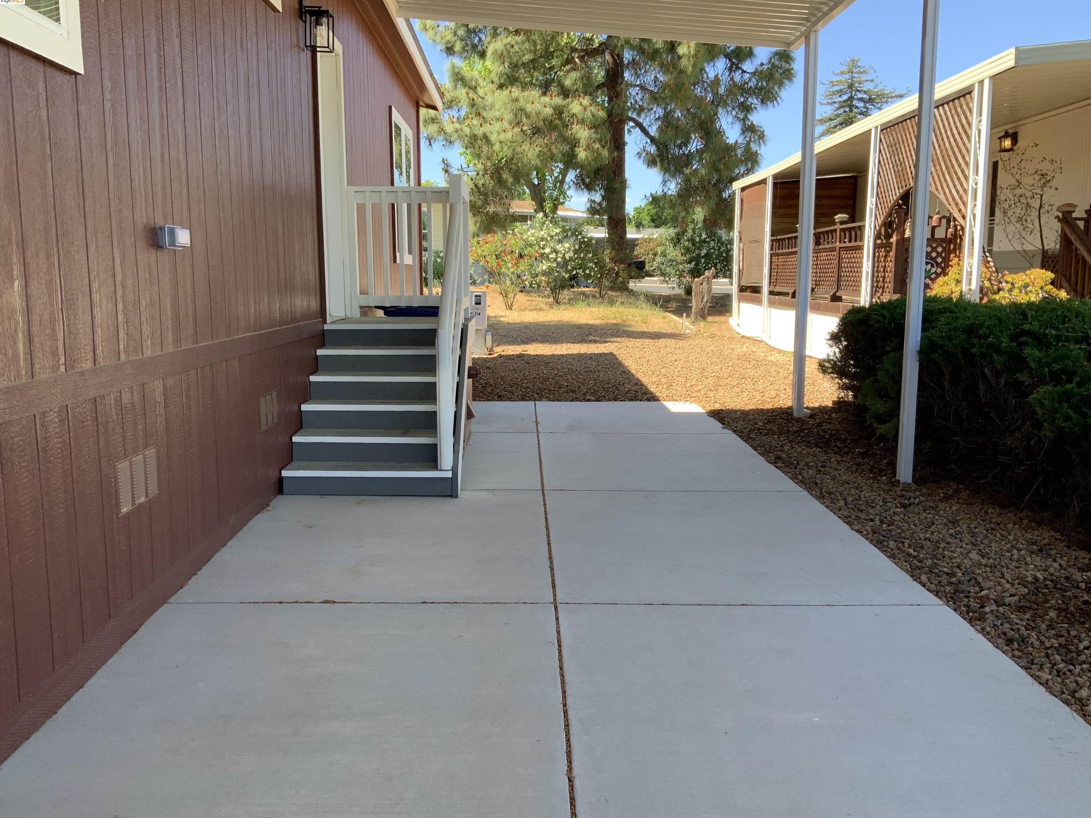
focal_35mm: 30
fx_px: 945
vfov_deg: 46.8
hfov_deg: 60.0
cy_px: 415
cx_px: 543
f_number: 1.8
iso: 16
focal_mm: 3
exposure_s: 1/257
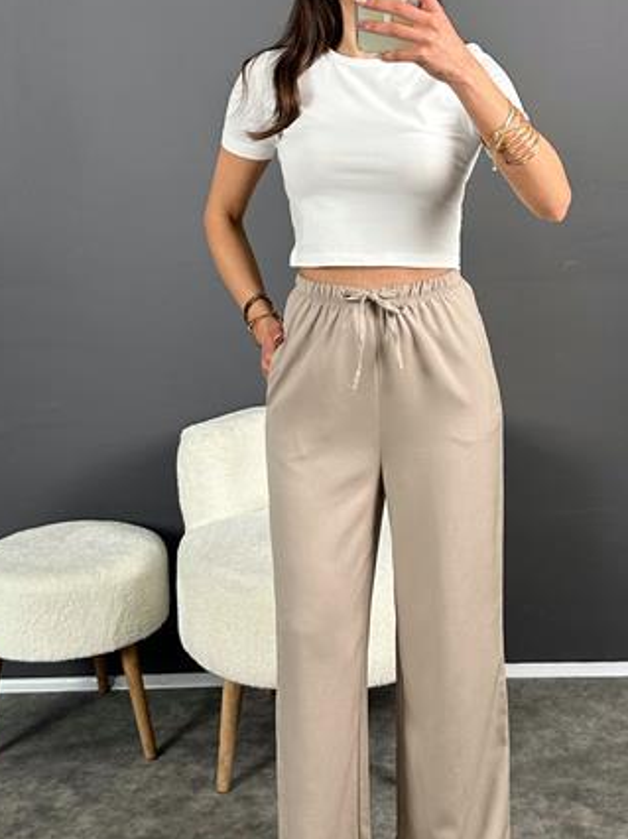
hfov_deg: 27.2
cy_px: 238
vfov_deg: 35.6
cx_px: 446
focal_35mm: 53
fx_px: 1283
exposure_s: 1/121
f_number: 1.78
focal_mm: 6.86
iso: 100
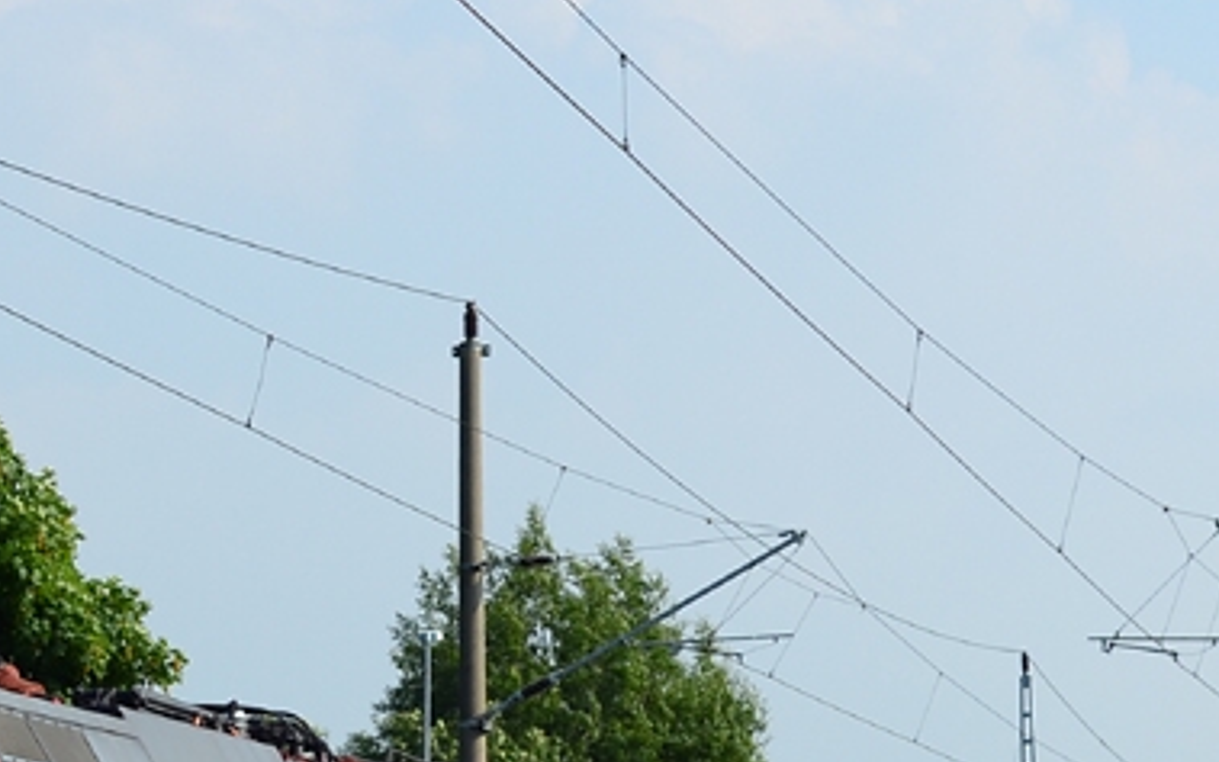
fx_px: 6845
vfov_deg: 6.3
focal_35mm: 206
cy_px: 939
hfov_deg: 10.2
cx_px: 425
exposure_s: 1/640
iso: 160
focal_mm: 50
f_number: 6.3
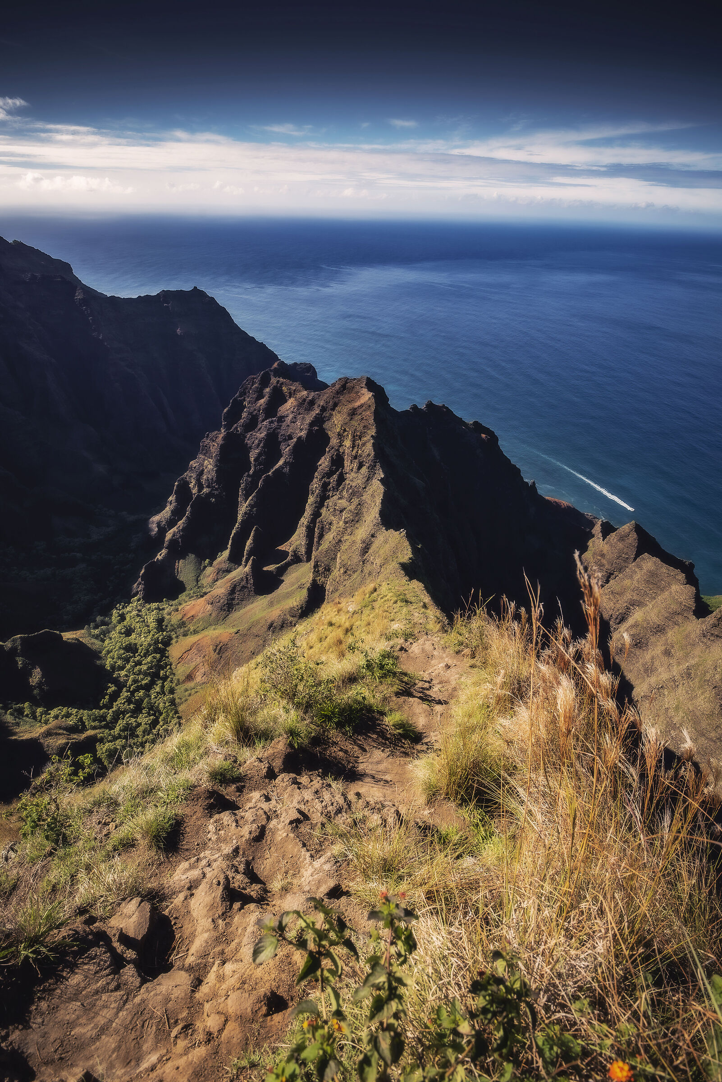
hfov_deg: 70.5
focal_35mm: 17
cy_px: 541
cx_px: 361
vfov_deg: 93.3
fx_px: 511
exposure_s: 1/125
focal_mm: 17
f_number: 8
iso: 100
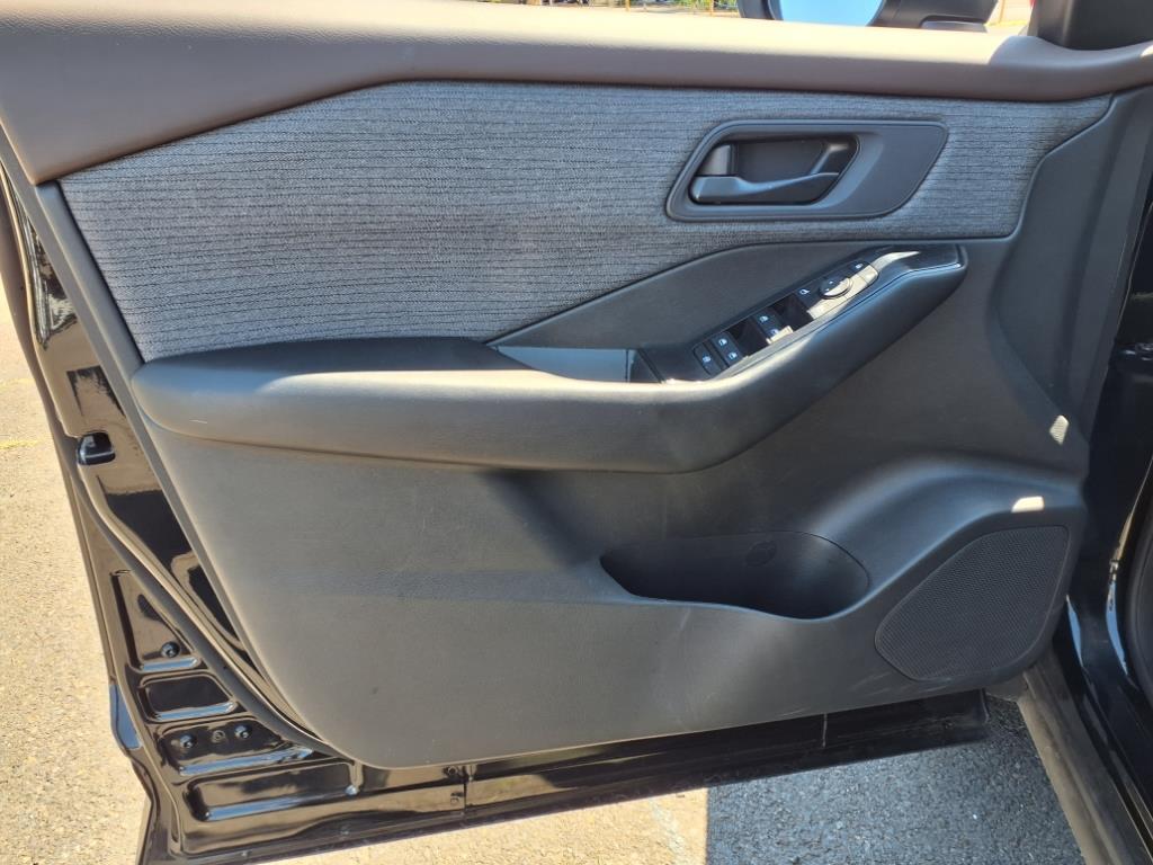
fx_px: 899
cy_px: 432
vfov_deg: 51.4
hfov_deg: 65.3
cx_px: 576
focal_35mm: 27
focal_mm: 3.58
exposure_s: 1/132
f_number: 1.9
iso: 40
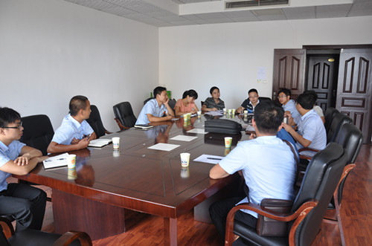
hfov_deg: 67.5
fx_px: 278
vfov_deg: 47.7
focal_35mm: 27
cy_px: 123
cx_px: 186
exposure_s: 1/25
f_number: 5
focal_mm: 18
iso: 400
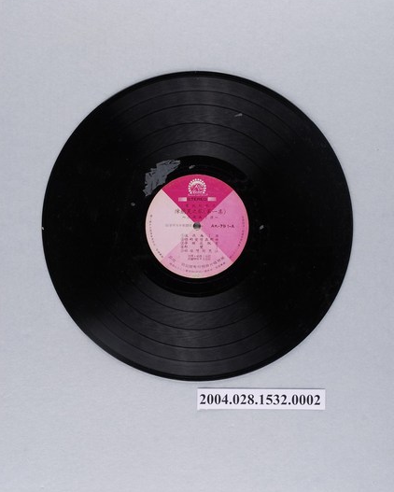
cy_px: 226
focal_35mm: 65
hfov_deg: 23.5
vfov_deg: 29.1
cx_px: 198
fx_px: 947
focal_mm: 38
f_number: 11
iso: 200
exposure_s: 1/40
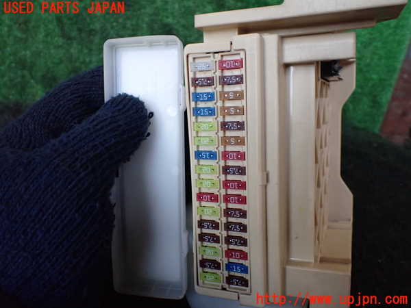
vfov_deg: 46.8
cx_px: 206
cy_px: 154
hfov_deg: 60.0
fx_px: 356
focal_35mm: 30
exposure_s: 1/100
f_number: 2.3
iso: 800
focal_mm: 5.4
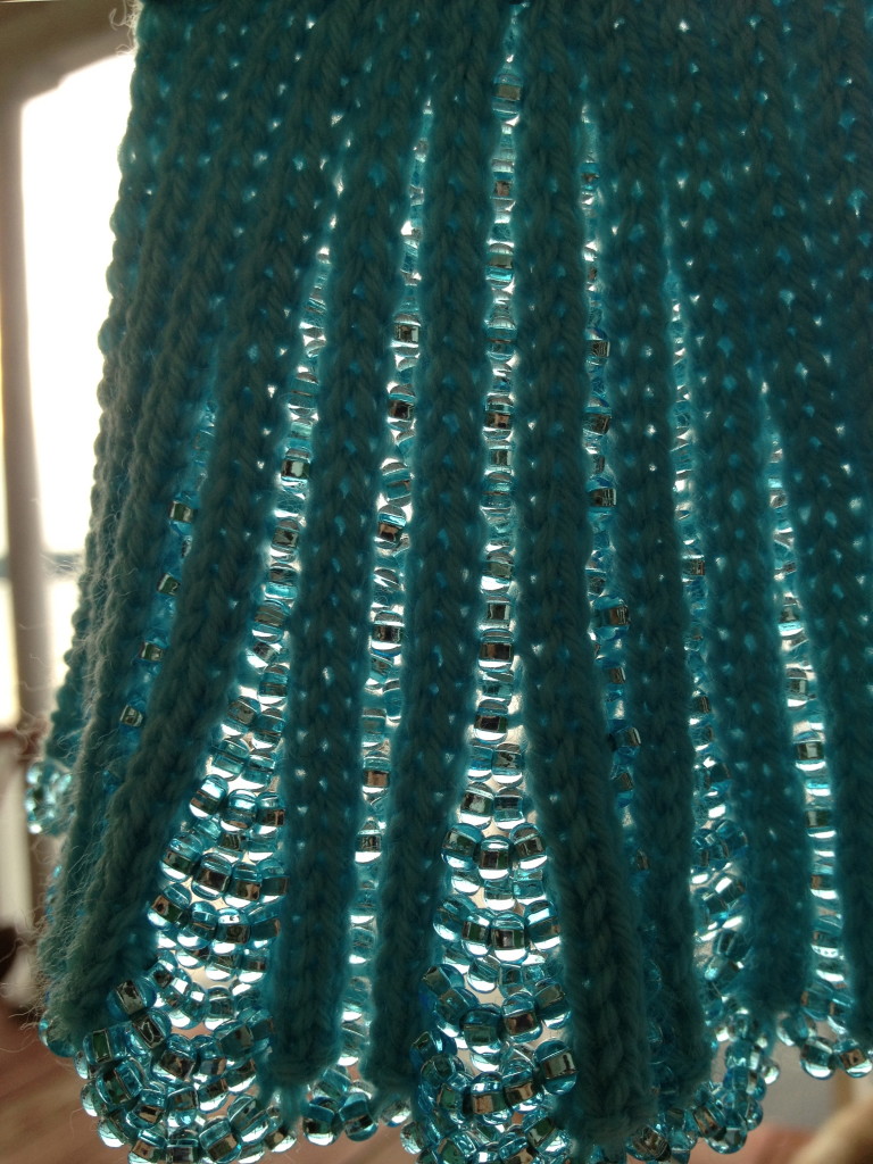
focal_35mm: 35
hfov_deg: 40.7
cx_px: 436
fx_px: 1177
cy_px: 582
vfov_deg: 52.6
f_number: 2.4
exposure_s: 1/124
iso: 50
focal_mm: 4.28
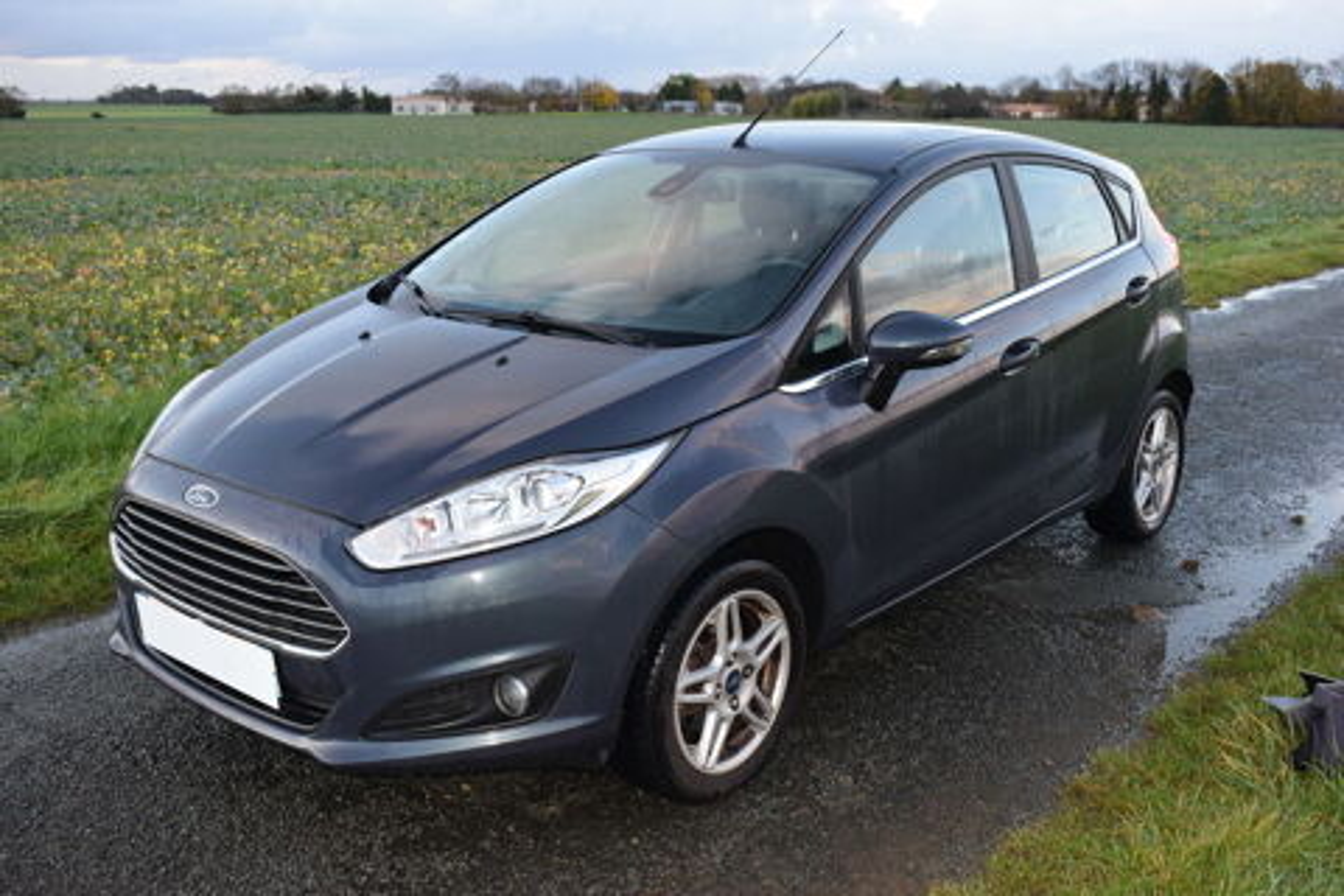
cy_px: 448
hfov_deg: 53.1
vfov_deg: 36.9
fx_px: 1344
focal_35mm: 36
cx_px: 672
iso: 720
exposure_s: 1/125
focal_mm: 24
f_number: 5.6
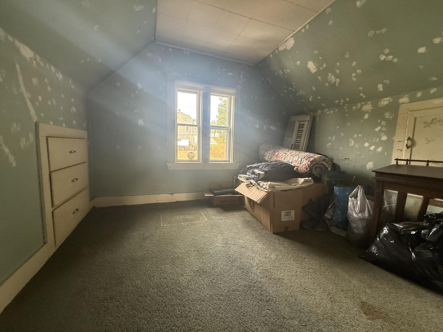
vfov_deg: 85.7
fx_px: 179
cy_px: 166
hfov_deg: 102.1
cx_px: 222
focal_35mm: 14
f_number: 2.2
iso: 250
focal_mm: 2.22
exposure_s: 1/99
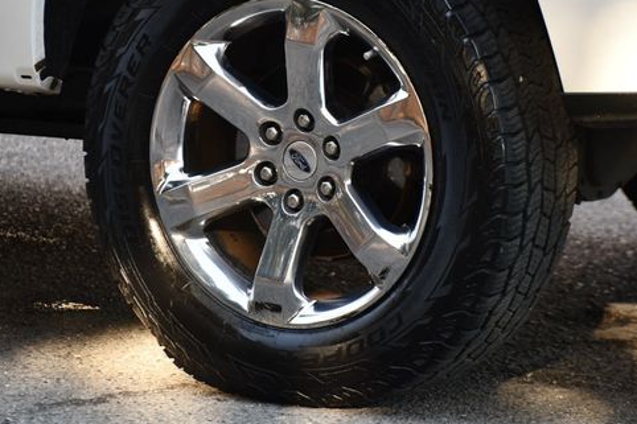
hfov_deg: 8.0
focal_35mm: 259
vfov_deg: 5.3
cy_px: 145
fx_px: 4581
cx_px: 318
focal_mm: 130
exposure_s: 1/250
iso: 450
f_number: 4.8
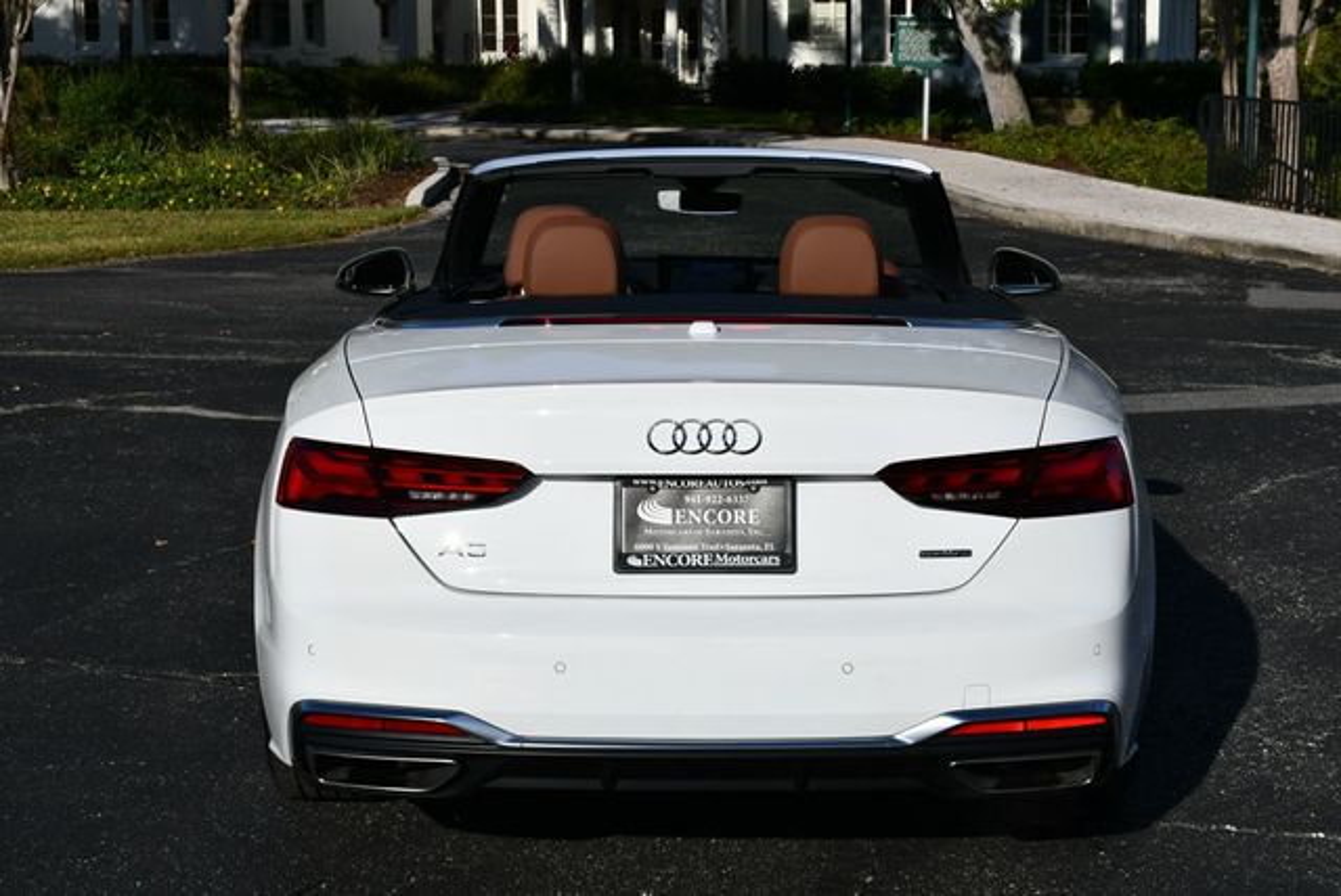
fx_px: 2535
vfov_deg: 20.1
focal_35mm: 68
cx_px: 670
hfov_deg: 29.6
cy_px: 448
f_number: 10
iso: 100
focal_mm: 34
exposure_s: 1/400
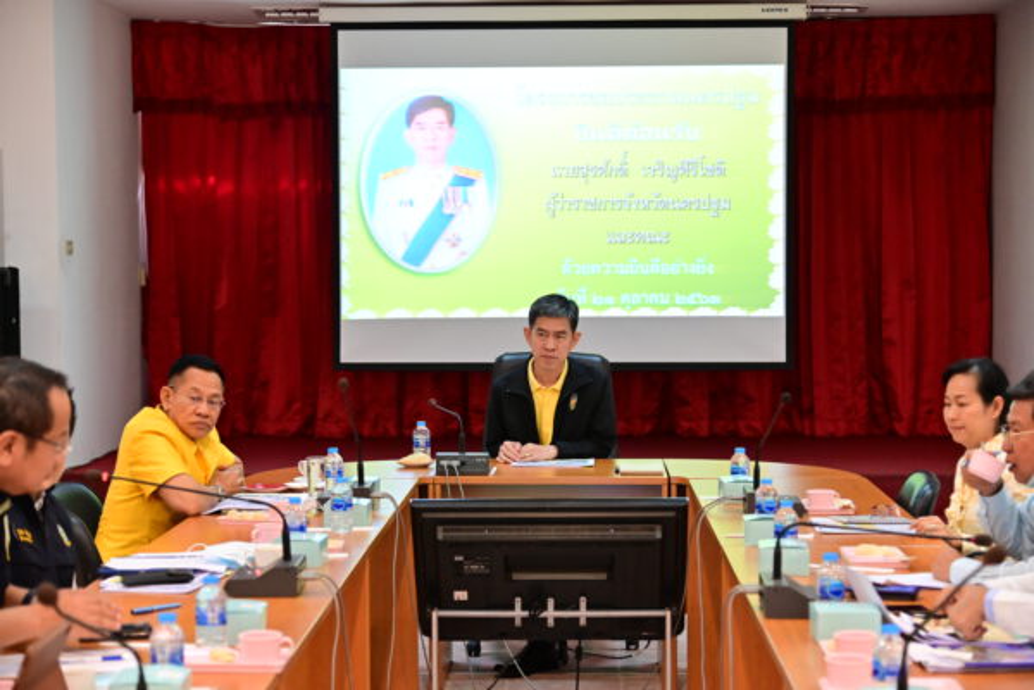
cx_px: 517
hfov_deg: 28.8
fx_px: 2010
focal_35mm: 70
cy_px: 345
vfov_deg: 19.5
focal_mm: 70
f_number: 4
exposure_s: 1/160
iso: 4000
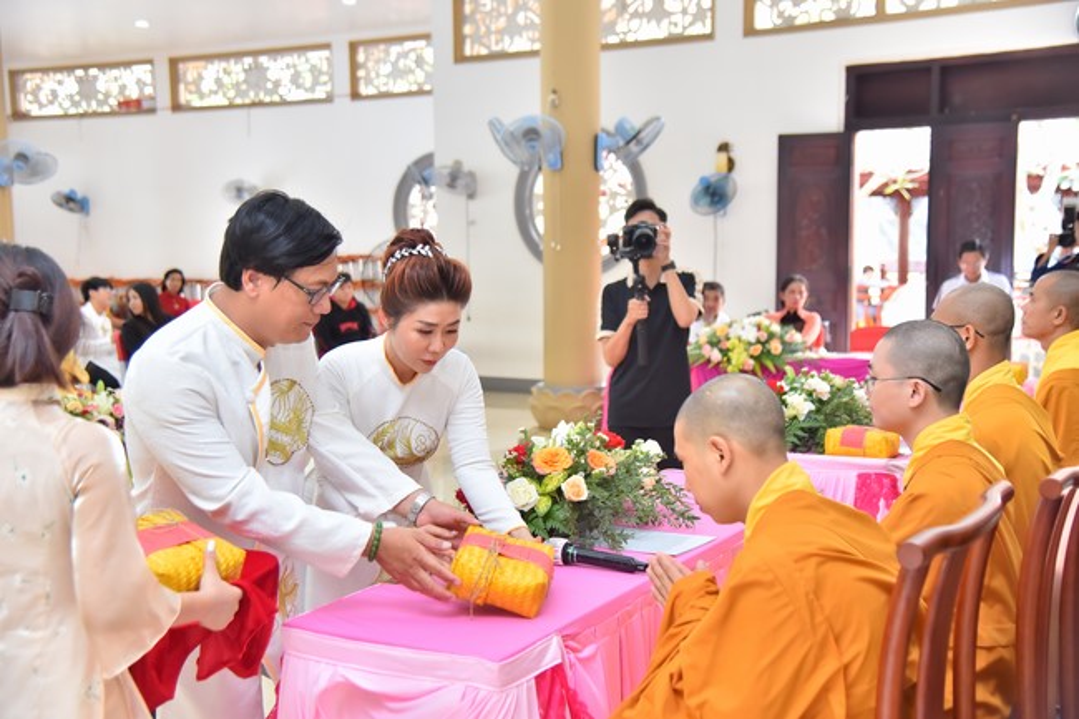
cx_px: 540
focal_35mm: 46
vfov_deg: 29.2
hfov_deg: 42.8
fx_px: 1378
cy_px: 360
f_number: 4.5
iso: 1250
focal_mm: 46
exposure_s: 1/125
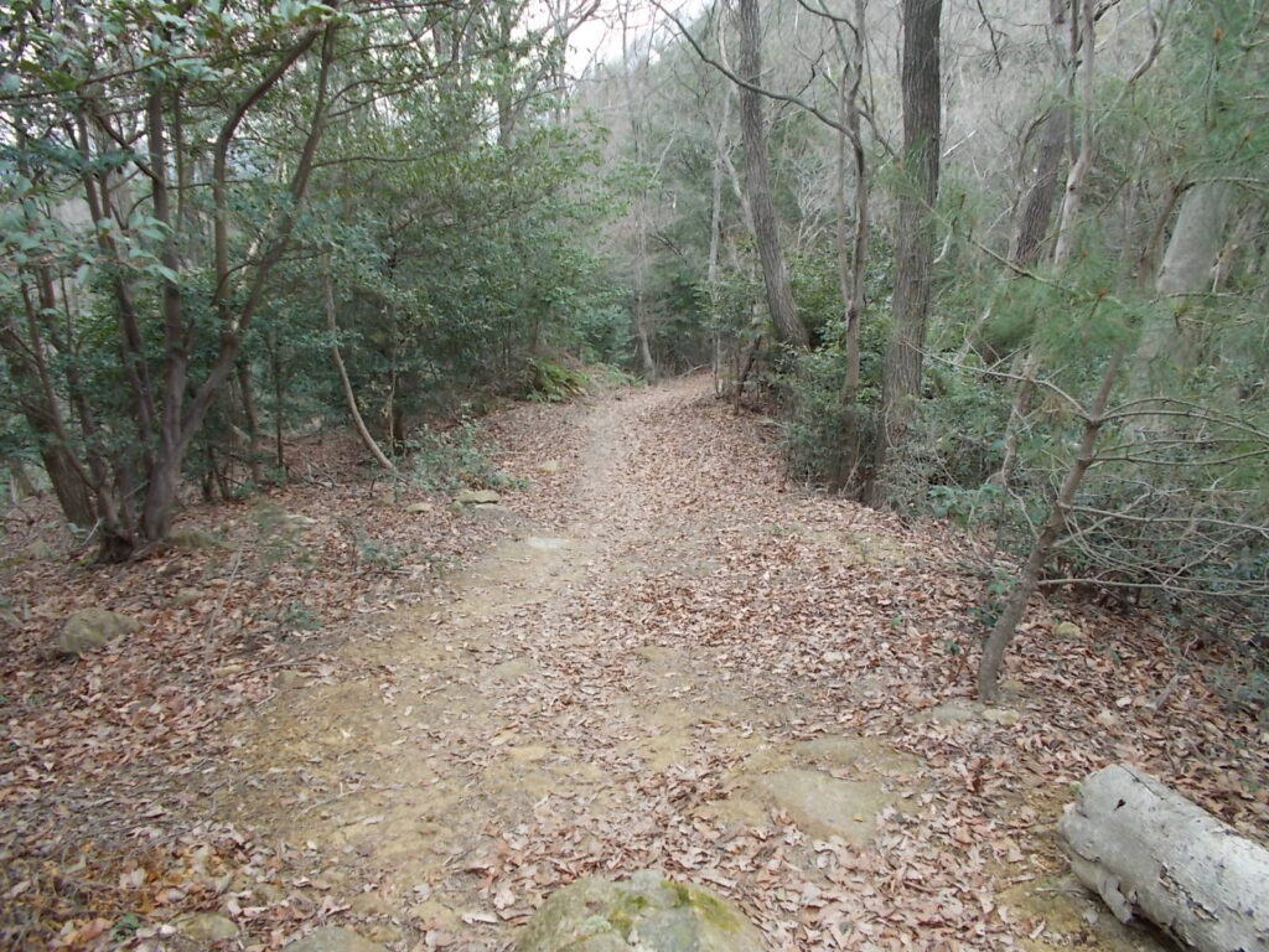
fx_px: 953
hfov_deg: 67.3
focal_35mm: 26
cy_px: 476
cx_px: 634
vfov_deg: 53.1
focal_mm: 4.6
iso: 80
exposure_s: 1/100
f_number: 3.2
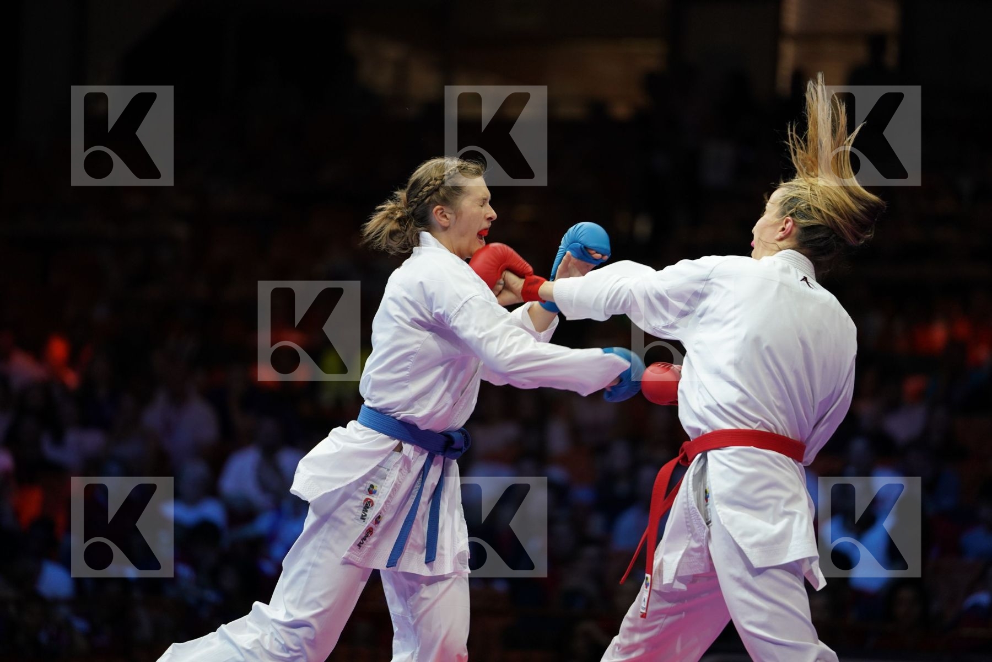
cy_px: 331
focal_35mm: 200
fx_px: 5511
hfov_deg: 10.3
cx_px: 496
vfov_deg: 6.9
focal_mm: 200
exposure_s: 1/1000
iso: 1000
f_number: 2.8
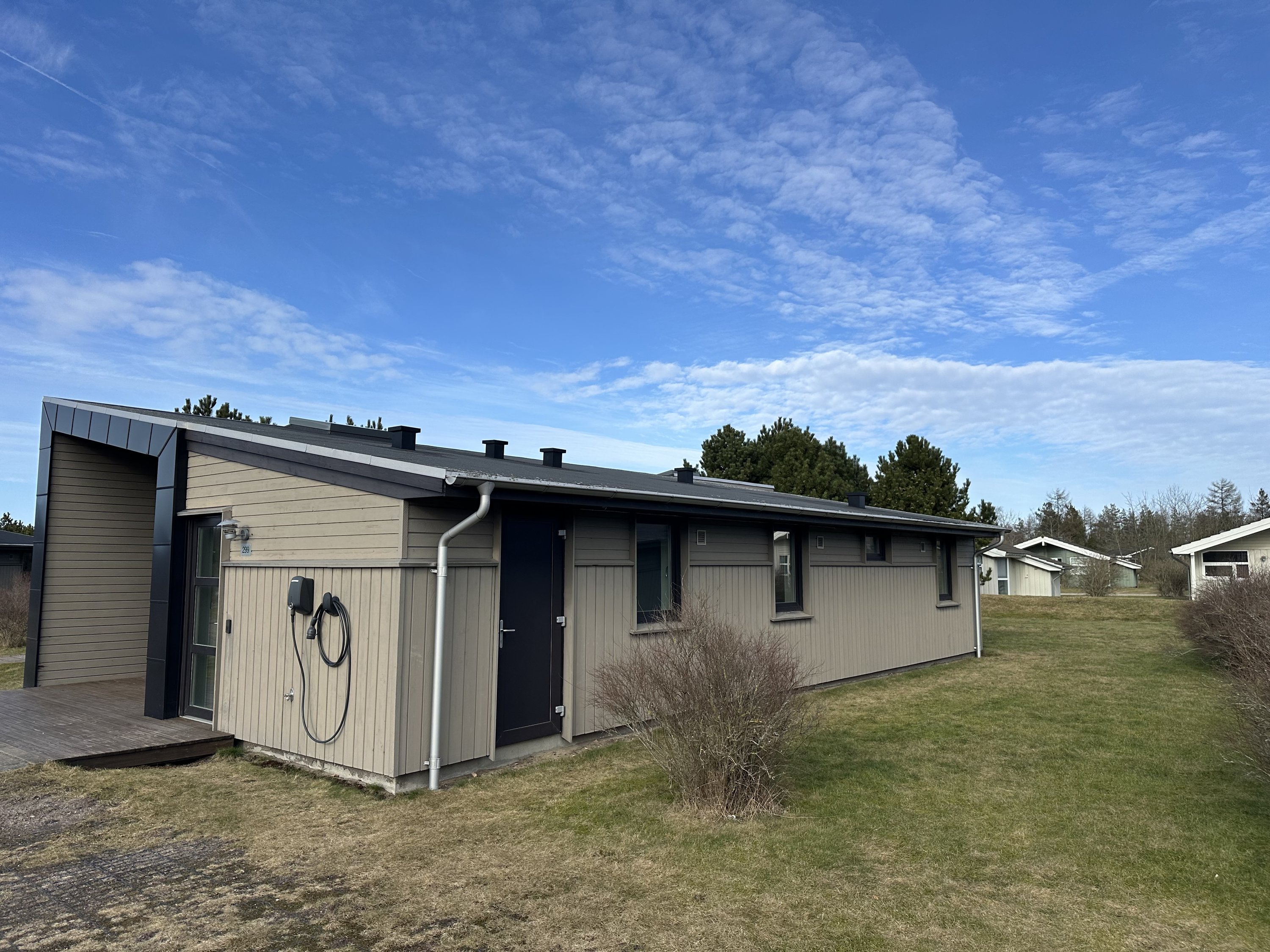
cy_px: 476
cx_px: 635
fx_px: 881
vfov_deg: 56.8
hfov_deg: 71.6
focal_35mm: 24
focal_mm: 6.86
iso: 80
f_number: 1.78
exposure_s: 1/4016
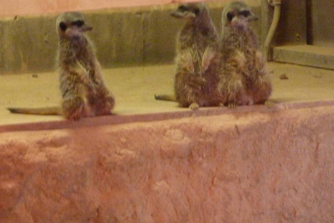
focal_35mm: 127
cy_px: 42
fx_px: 1178
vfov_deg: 10.8
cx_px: 164
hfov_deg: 16.1
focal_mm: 13.7
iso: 1000
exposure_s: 1/10
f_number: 4.2
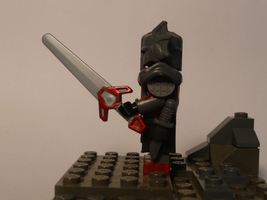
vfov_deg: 29.1
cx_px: 134
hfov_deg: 38.2
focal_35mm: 50
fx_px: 386
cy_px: 100
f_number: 4.2
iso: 125
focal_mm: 8.5
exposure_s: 1/40
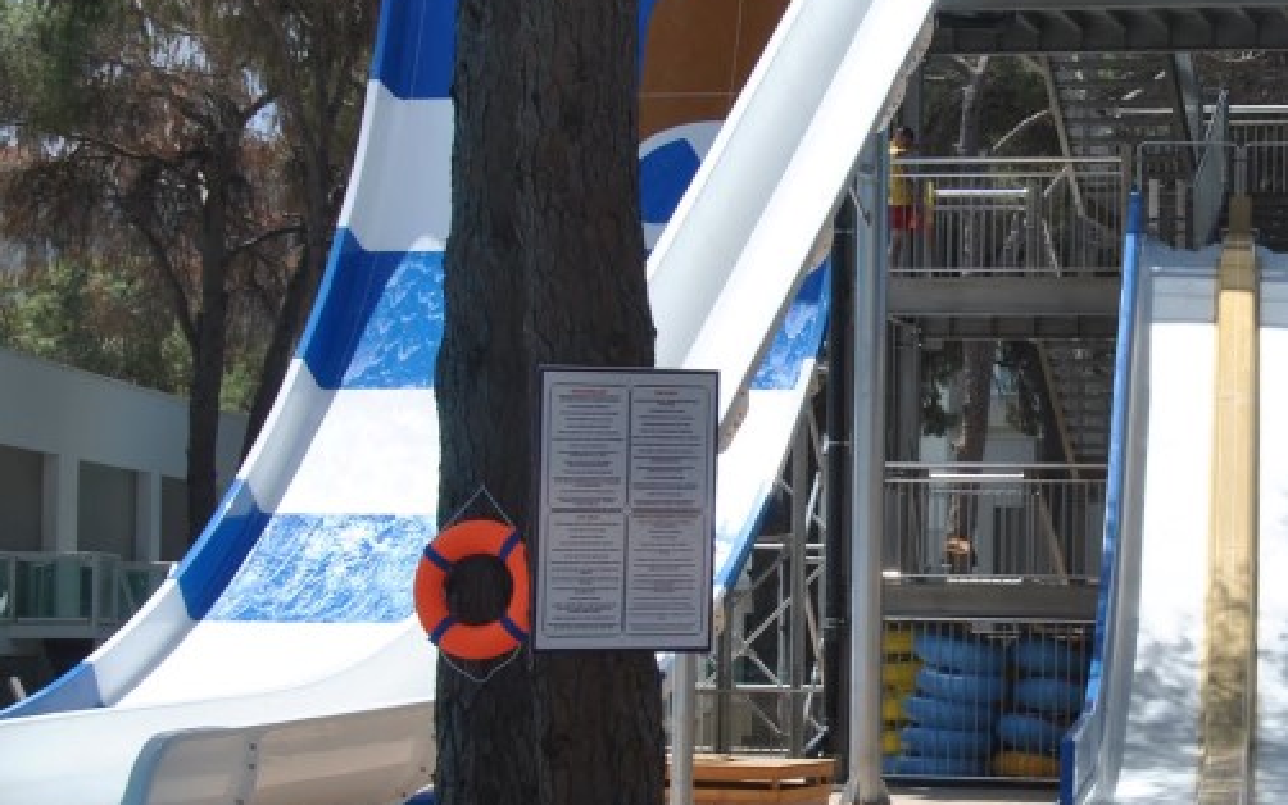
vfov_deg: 11.7
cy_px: 495
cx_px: 1058
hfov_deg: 18.4
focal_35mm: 112
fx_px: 3932
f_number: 9
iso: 100
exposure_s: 1/320
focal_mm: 32
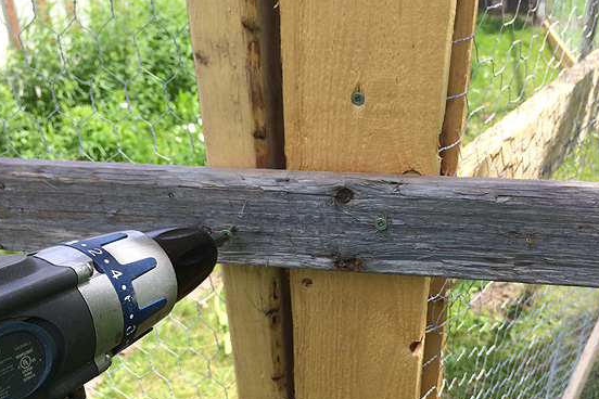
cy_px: 258
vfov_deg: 37.5
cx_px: 333
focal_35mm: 35
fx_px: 582
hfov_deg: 54.3
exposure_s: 1/631
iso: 32
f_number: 2.2
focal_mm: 4.15
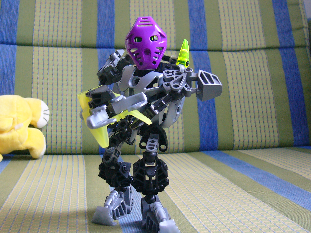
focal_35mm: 53
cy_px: 116
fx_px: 476
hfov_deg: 36.2
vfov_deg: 27.5
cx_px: 156
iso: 200
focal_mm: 8.8
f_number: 3.4
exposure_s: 1/13
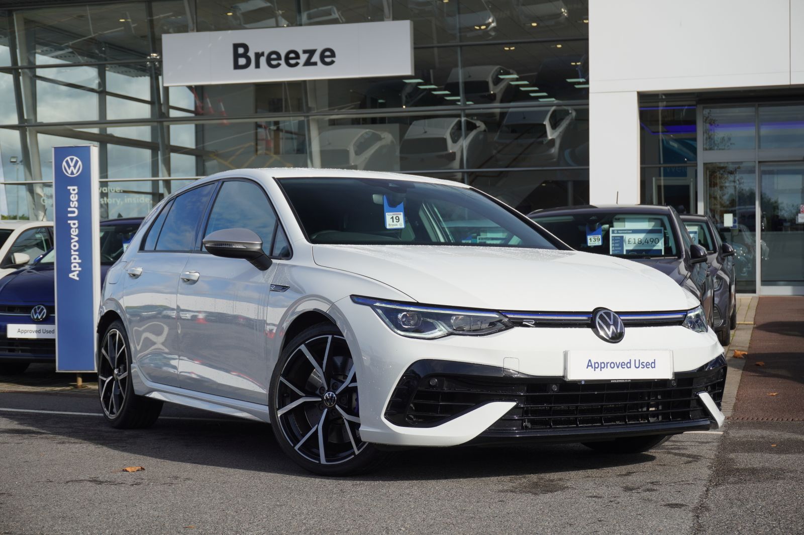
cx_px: 402
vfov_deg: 23.1
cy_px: 268
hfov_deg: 34.2
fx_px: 1305
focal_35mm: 58
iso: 100
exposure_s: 1/250
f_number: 7.1
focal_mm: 39
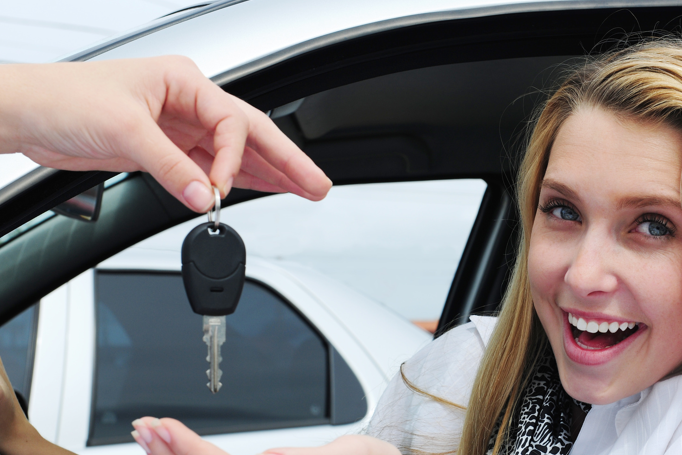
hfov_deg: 21.9
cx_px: 427
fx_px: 1762
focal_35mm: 93
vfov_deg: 14.7
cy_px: 336
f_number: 10
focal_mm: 58
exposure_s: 1/250
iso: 160
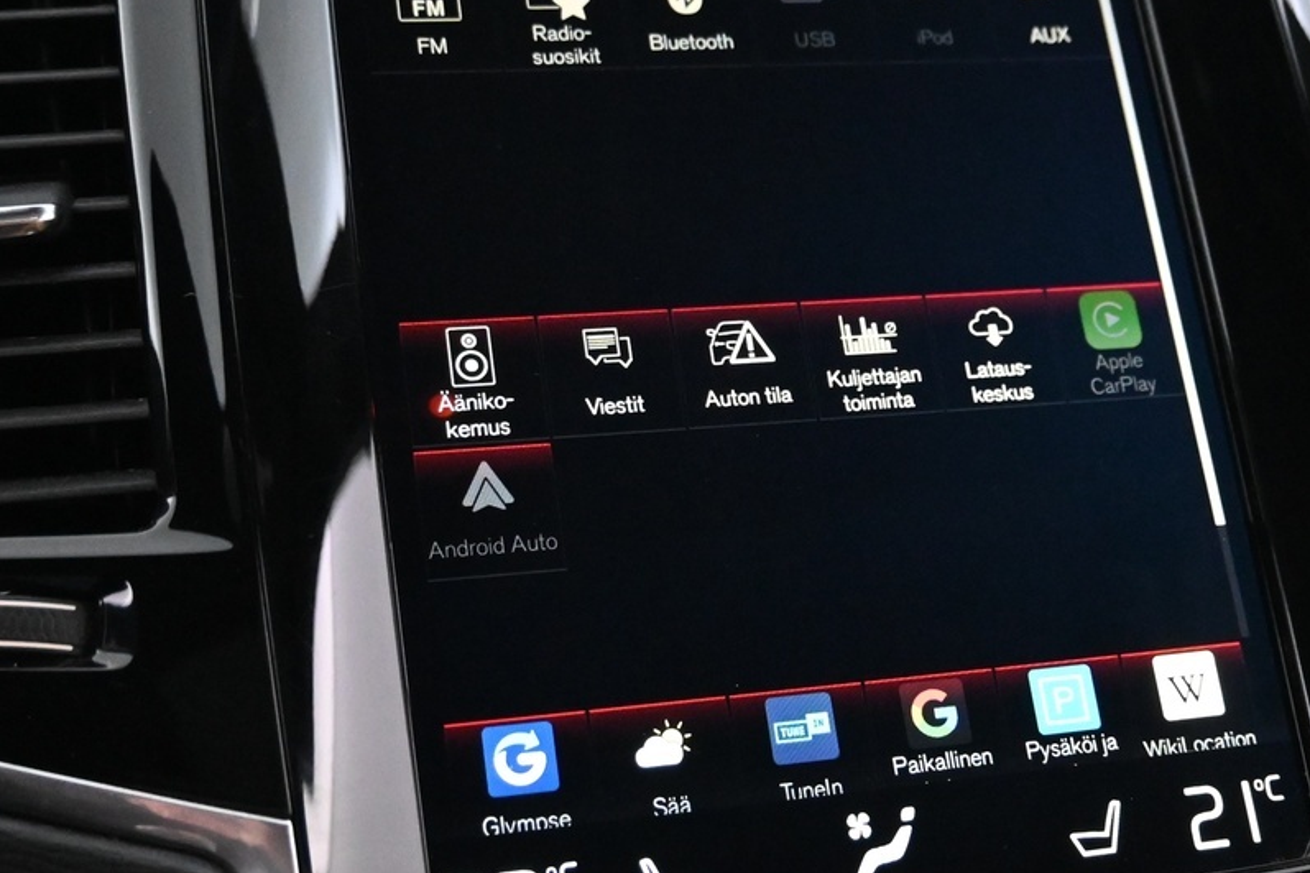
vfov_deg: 21.7
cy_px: 398
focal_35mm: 63
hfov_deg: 32.1
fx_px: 2275
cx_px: 766
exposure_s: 1/30
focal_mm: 20.5
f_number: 3.8
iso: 5000
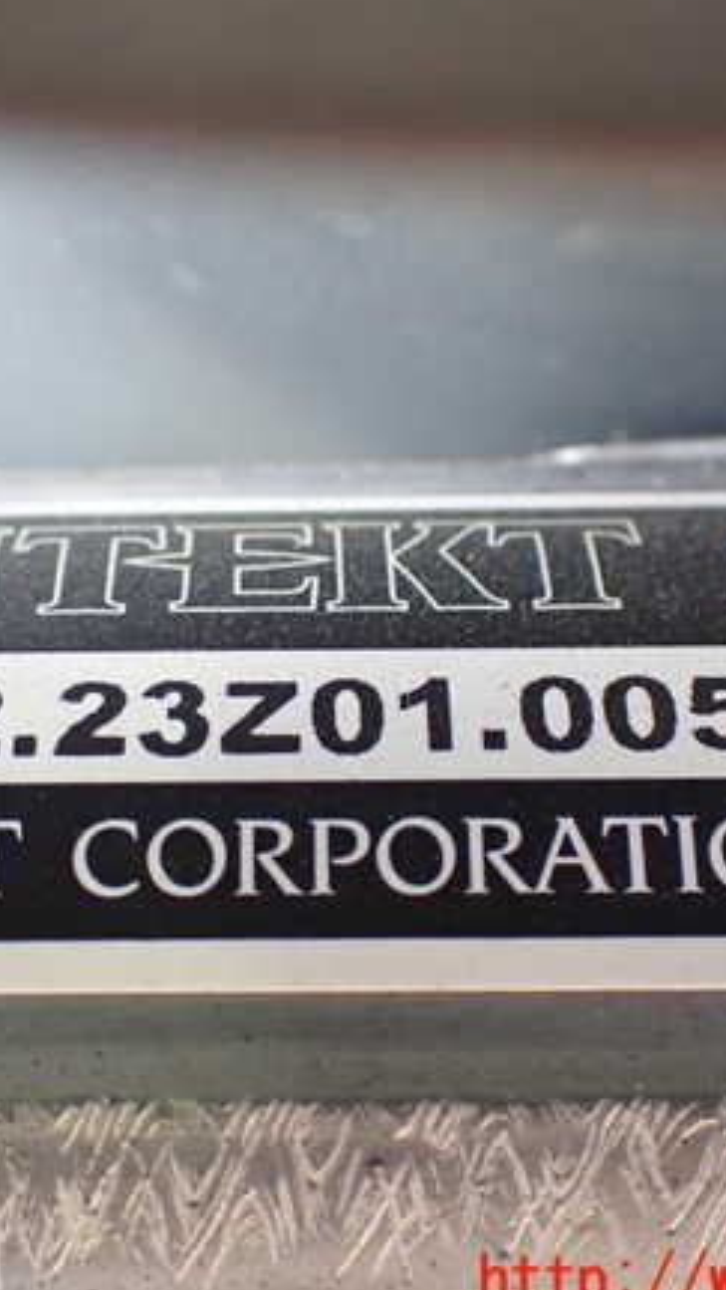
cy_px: 648
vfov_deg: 33.8
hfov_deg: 19.4
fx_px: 2122
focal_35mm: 62
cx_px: 257
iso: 800
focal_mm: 7.31
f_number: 2.8
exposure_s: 1/80
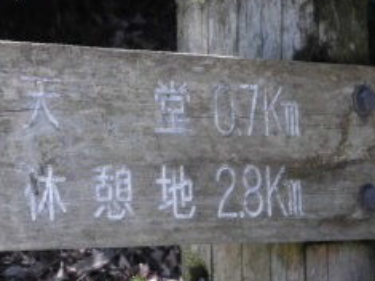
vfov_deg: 9.3
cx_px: 115
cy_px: 145
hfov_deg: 12.3
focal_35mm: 160
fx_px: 1732
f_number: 4.7
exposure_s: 1/60
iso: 200
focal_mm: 16.9
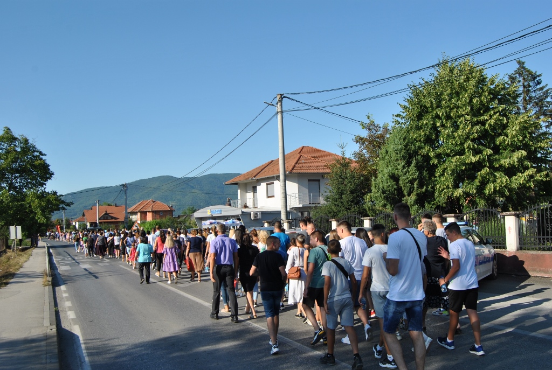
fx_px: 507
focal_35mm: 33
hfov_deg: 57.1
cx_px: 276
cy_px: 185
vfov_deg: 40.1
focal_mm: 22
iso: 100
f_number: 8
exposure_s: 1/250
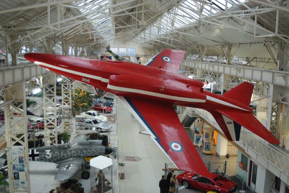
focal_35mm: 34
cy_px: 96
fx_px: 277
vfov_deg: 38.3
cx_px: 144
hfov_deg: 55.1
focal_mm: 23
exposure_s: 1/15
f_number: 4
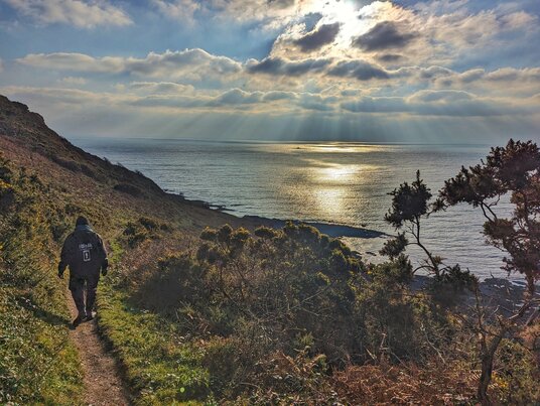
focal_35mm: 24
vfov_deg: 56.9
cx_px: 270
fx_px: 375
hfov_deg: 71.5
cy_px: 203
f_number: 1.85
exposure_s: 1/16129
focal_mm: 6.81
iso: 51
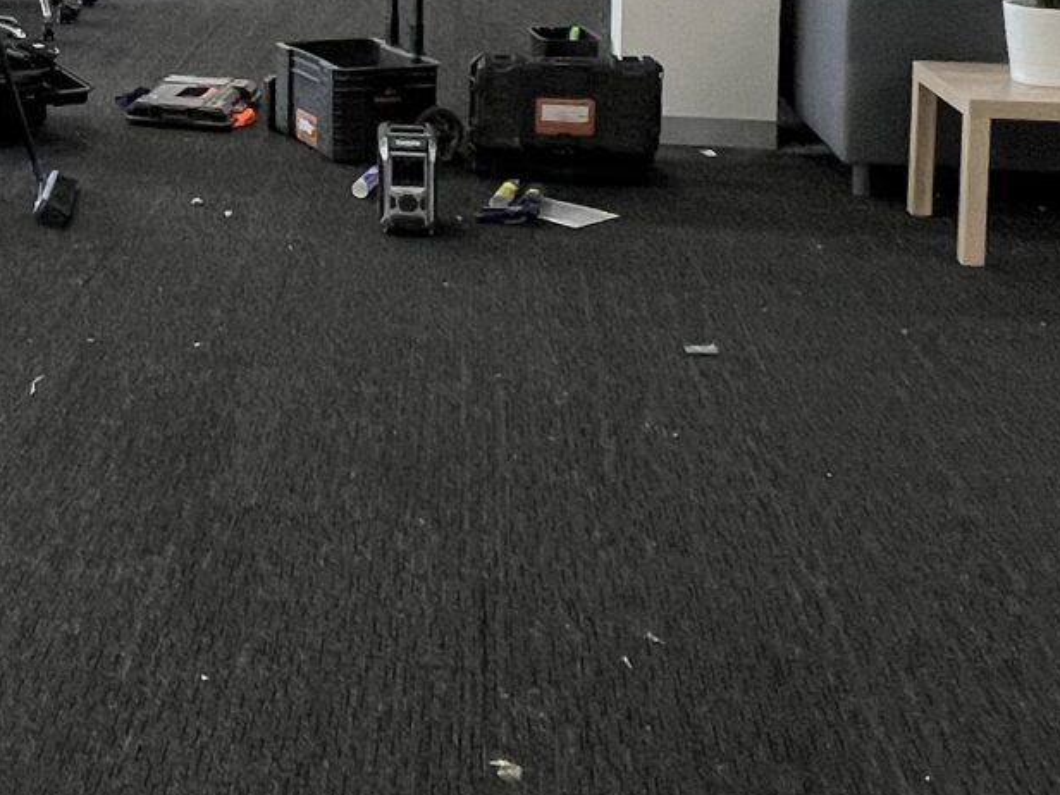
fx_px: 1654
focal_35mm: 54
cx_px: -143
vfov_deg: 24.9
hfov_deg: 31.1
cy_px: -103
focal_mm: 1.57
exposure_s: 1/100
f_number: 1.8
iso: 125
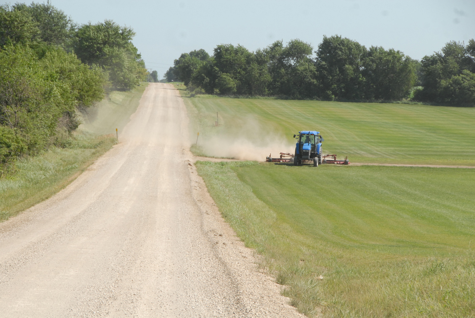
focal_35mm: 158
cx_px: 238
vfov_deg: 8.7
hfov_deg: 13.0
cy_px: 159
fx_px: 2081
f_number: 10
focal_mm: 105
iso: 400
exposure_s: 1/500
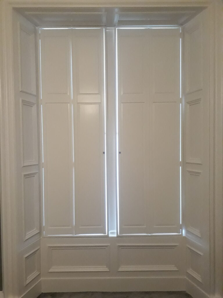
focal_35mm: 27
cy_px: 149
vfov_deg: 65.3
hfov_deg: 51.4
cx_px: 112
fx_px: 232
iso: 500
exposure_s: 1/17
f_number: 1.9
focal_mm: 3.6
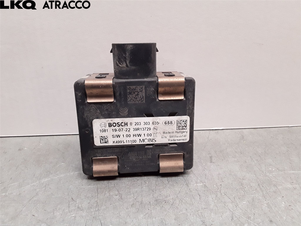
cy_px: 113
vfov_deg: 49.7
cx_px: 150
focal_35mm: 28
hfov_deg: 63.4
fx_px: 243
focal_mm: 2.91
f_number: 1.9
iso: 100
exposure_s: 1/100
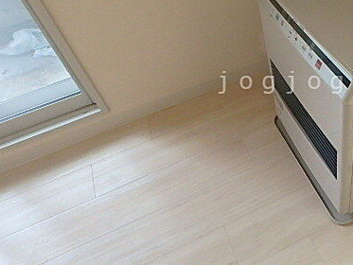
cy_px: 82
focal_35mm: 36
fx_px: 367
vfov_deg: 39.1
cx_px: 283
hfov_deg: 48.4
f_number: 3.5
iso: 640
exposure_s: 1/60
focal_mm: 3.7
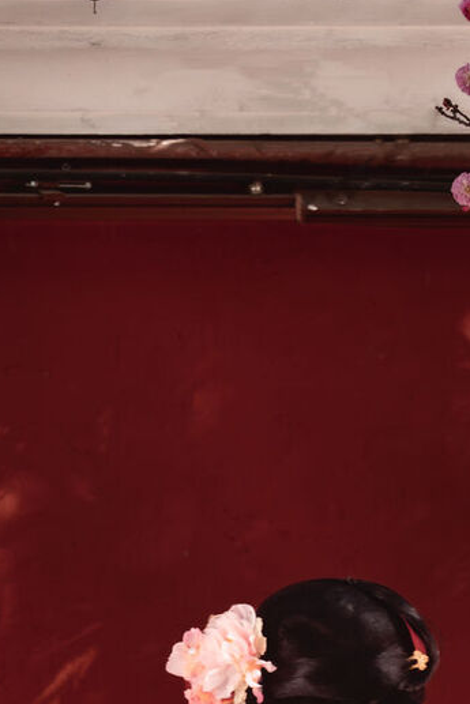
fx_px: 6556
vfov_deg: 6.1
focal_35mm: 335
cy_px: 1026
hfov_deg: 4.1
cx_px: 383
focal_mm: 110
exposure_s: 1/200
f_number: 4.5
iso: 800
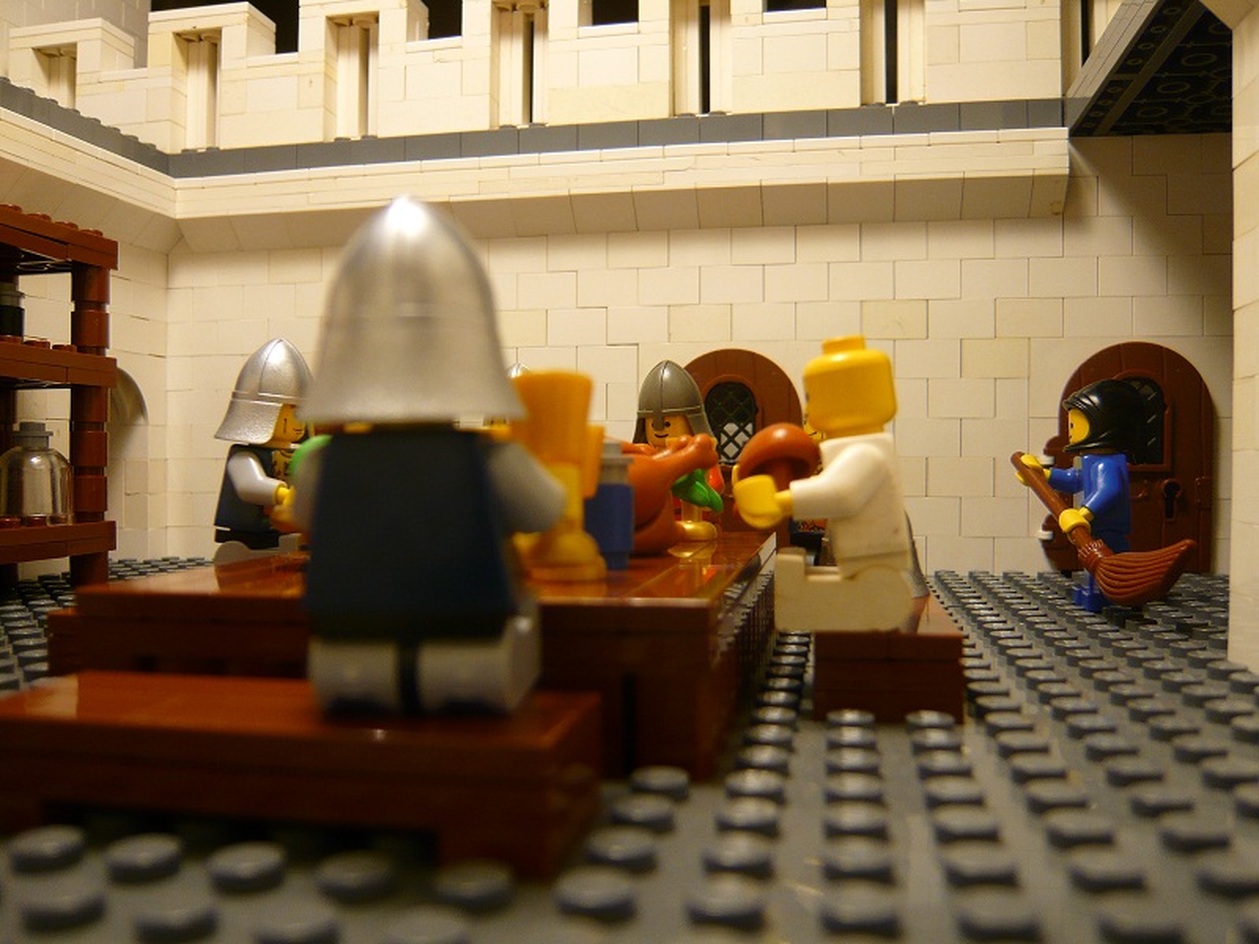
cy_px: 472
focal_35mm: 28
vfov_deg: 49.7
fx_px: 1018
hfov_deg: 63.4
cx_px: 630
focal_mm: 4.6
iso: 100
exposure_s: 1/30
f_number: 2.8
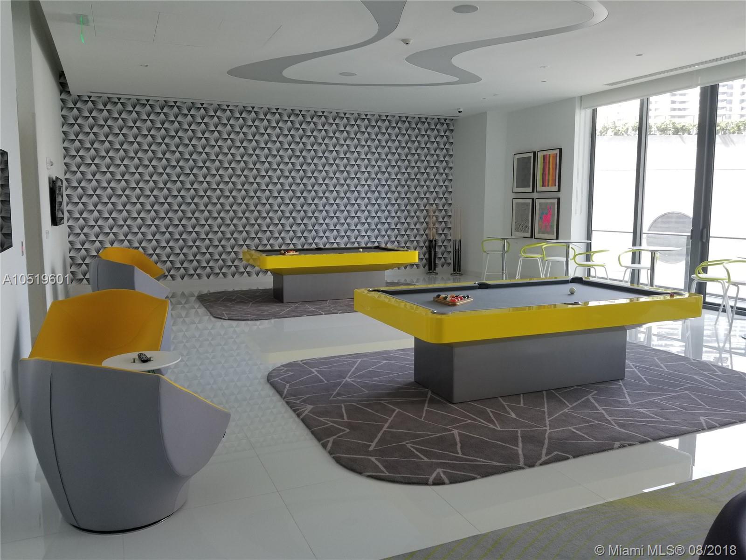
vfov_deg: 53.1
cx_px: 373
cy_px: 280
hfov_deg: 67.3
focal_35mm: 26
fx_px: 560
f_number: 1.7
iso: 50
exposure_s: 1/94
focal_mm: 4.25
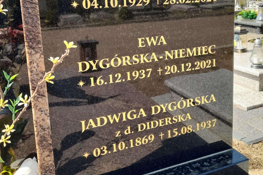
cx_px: 131
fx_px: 256
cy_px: 43
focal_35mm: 35
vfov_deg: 36.9
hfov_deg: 54.4
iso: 20
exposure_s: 1/100
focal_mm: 4.6
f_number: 2
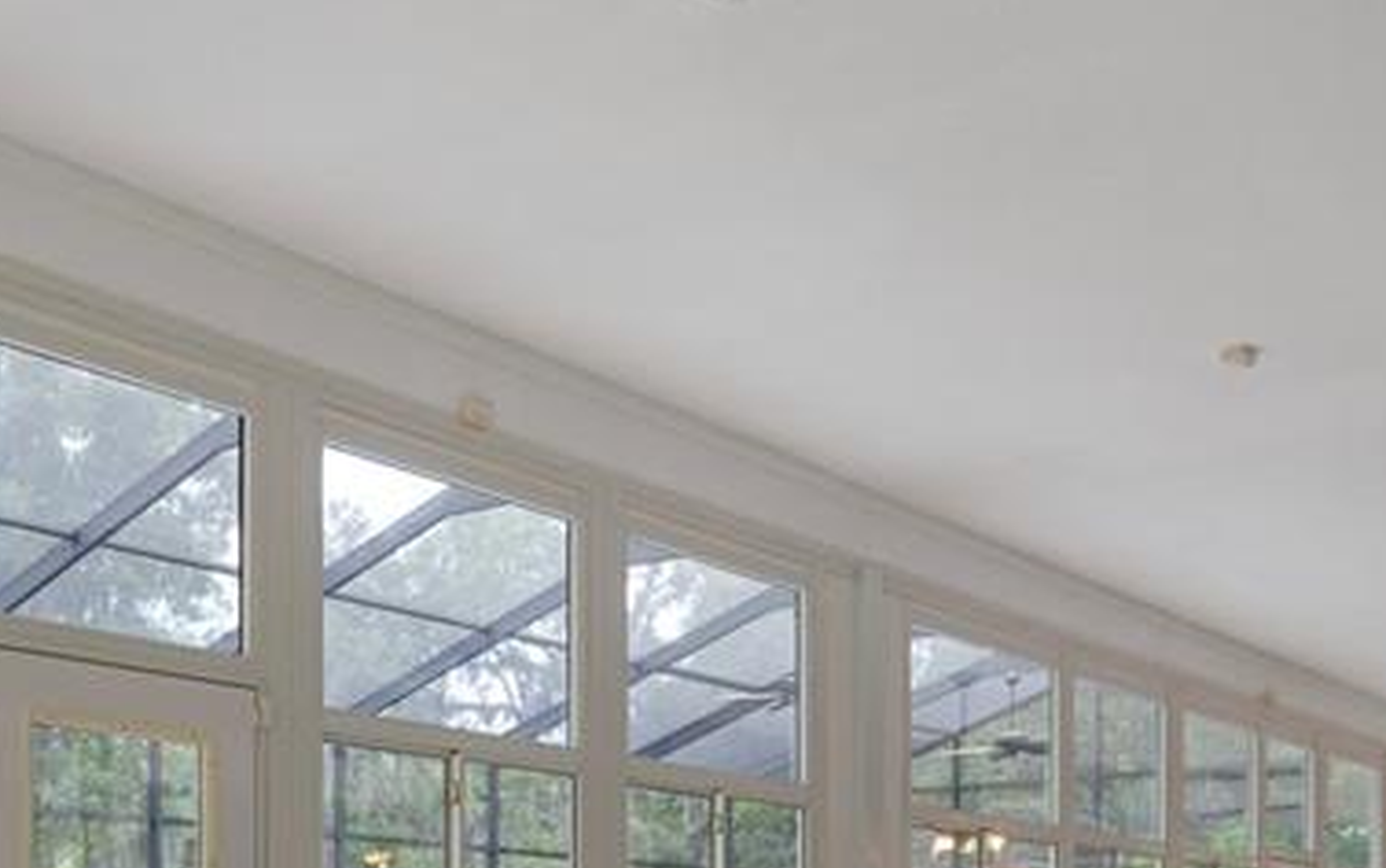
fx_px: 1776
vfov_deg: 25.1
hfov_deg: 42.4
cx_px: 559
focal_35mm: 47
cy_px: 1004
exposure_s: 1/6
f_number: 8
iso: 320
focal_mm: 17
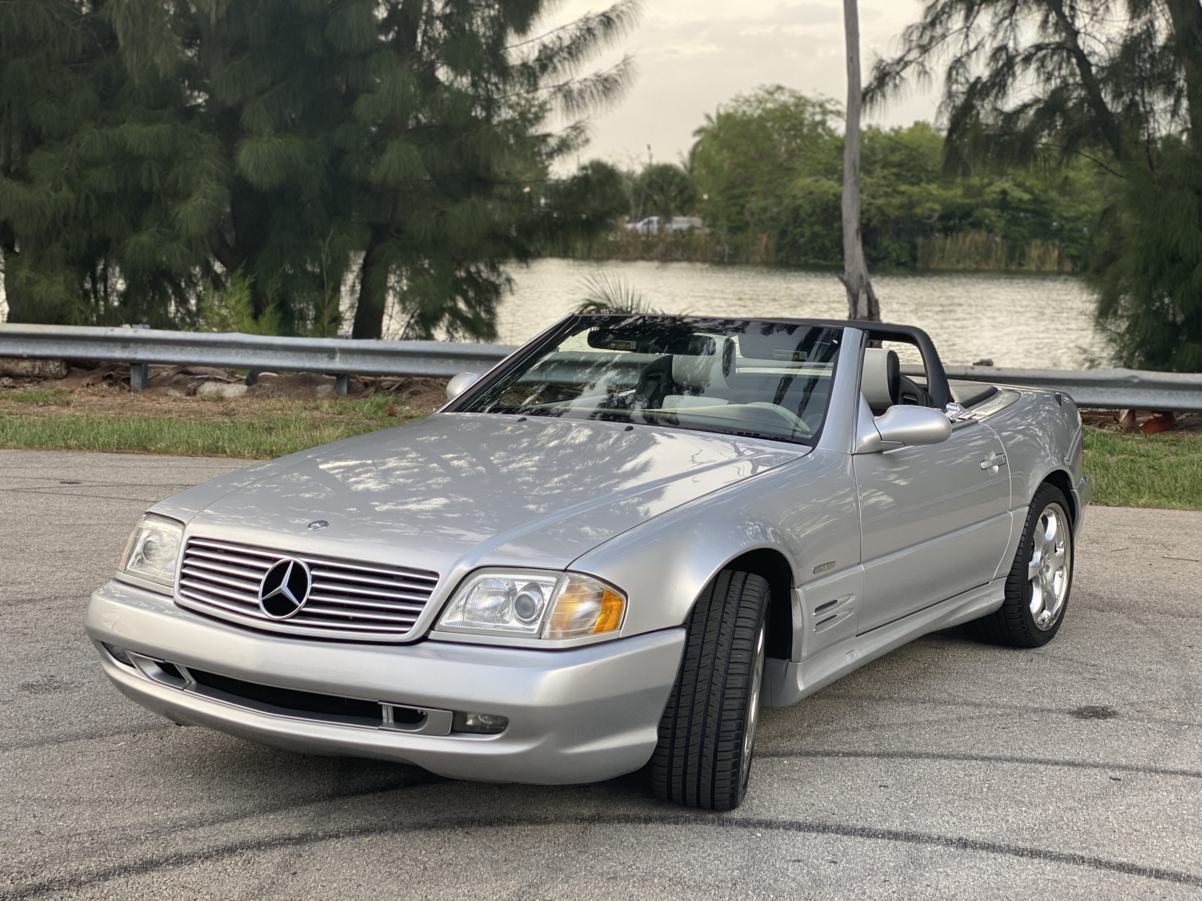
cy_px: 450
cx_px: 601
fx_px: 1806
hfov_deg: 36.8
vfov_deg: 28.0
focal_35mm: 52
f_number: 2
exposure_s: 1/122
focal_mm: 6
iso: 25
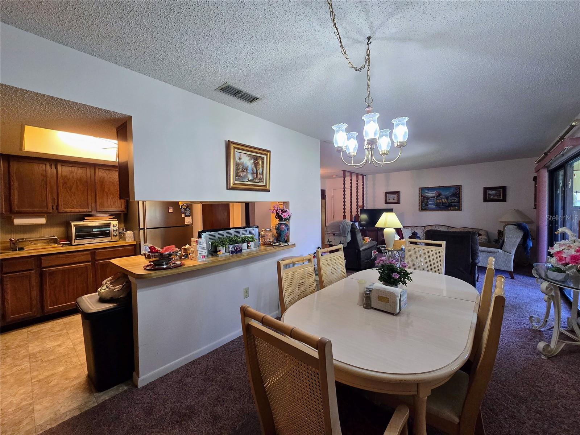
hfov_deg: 106.2
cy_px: 218
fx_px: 218
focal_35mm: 13
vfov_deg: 89.9
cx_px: 290
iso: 250
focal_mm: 2.2
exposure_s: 1/60
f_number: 2.2
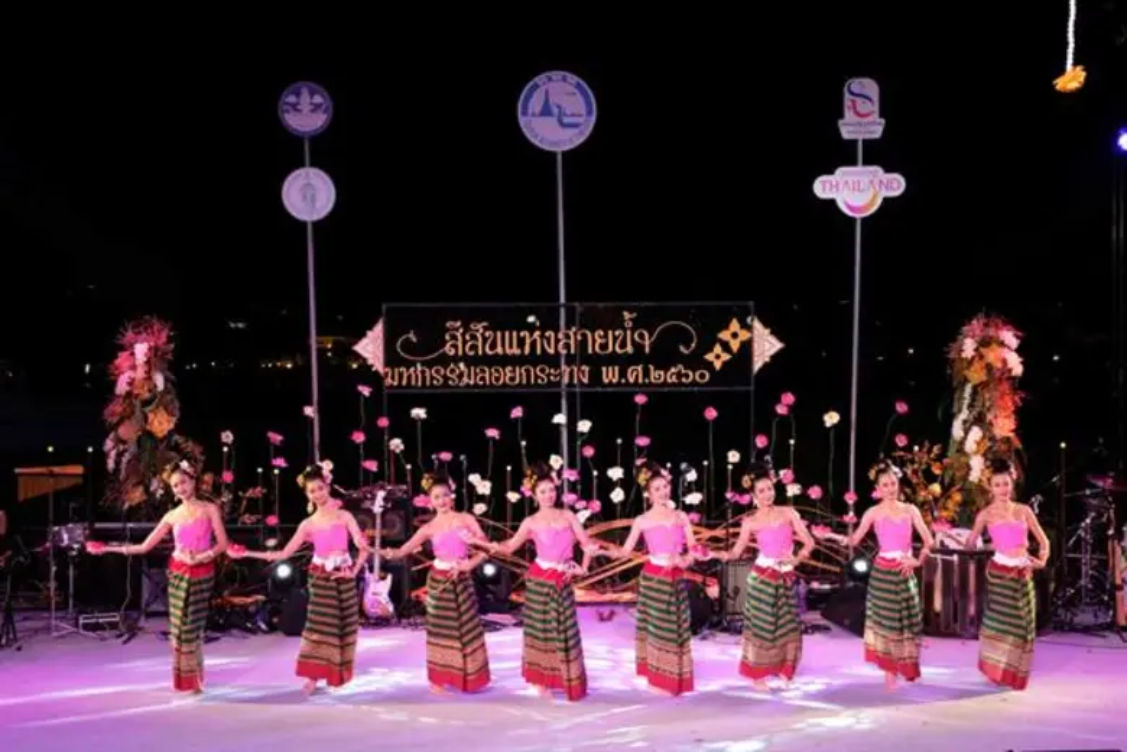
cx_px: 564
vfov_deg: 29.9
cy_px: 376
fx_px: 1409
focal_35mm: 45
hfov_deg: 43.6
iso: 3200
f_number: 8
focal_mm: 30.2
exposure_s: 1/60
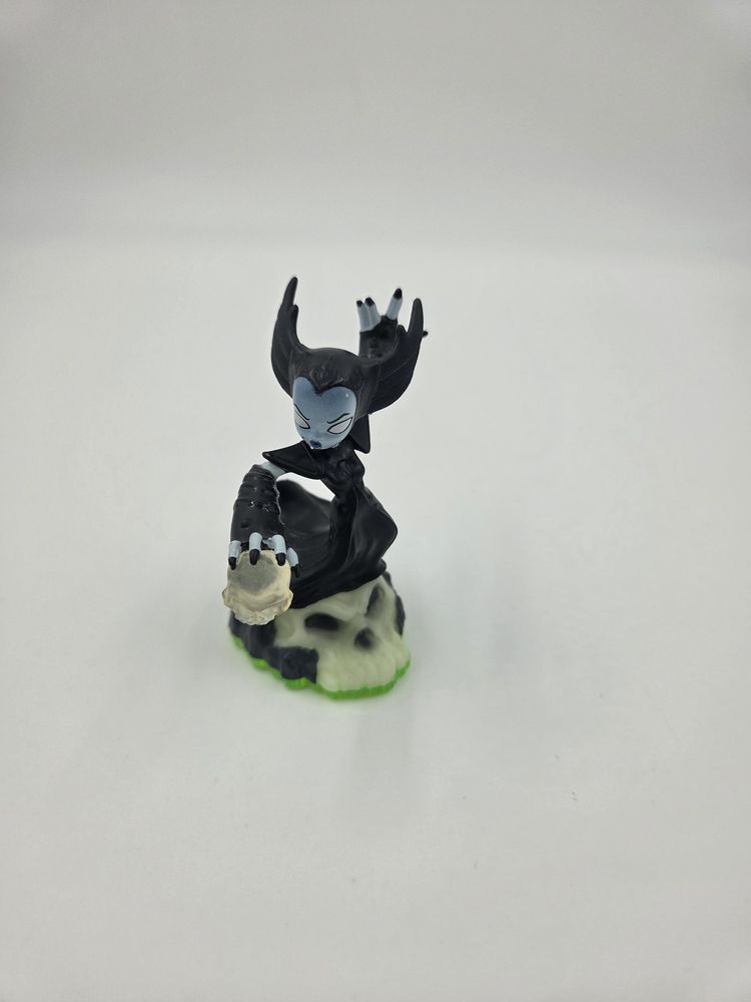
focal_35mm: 23
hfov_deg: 58.9
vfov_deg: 73.9
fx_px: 665
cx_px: 376
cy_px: 501
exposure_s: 1/276
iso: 40
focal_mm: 5.4
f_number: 1.8
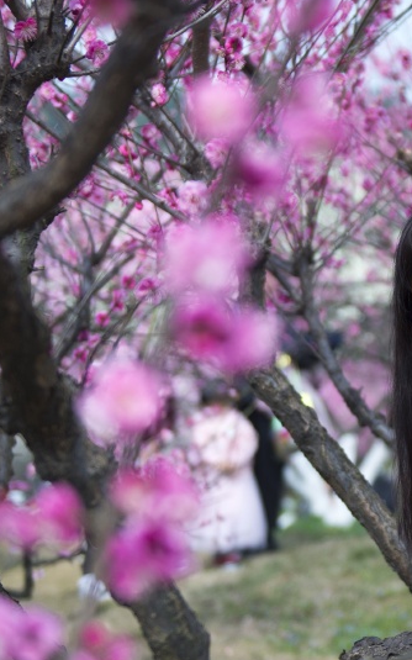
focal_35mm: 103
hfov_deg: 12.5
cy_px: 321
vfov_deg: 20.2
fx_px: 1852
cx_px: 467
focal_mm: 45
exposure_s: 1/5000
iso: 320
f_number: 2.8
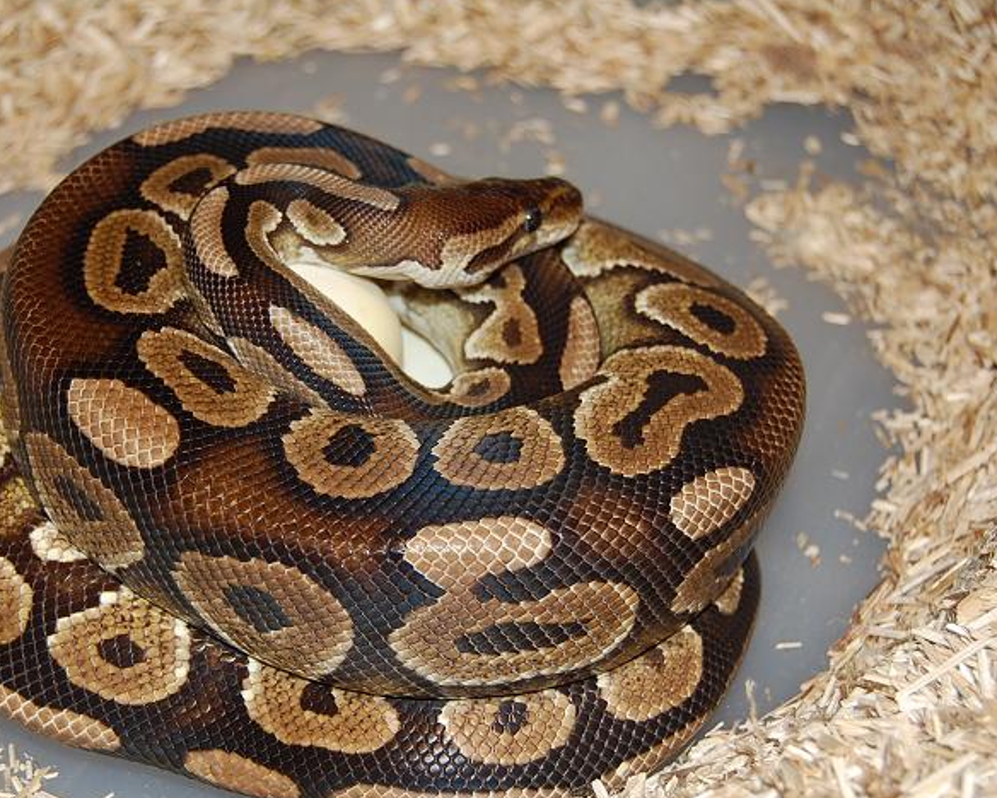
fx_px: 1711
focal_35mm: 58
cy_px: 410
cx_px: 388
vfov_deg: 26.2
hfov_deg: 32.4
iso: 400
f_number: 4.5
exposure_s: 1/60
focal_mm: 32
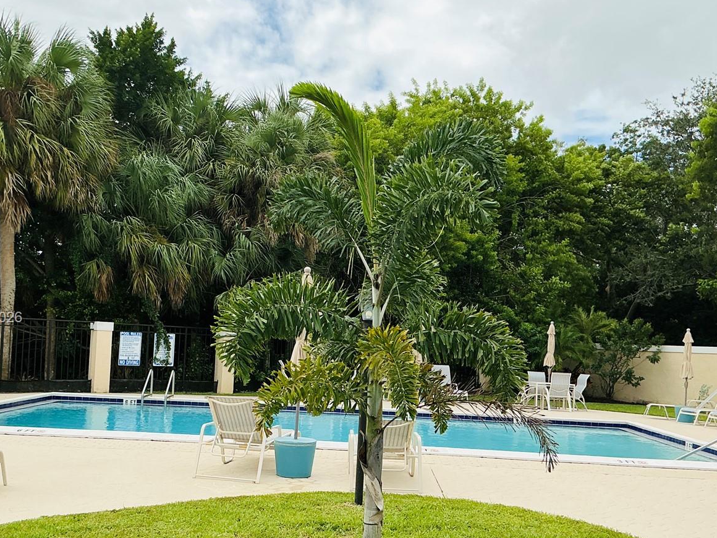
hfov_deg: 46.7
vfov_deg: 35.9
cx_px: 325
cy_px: 318
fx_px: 829
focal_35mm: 40
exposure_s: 1/1984
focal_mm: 3
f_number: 1.8
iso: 25
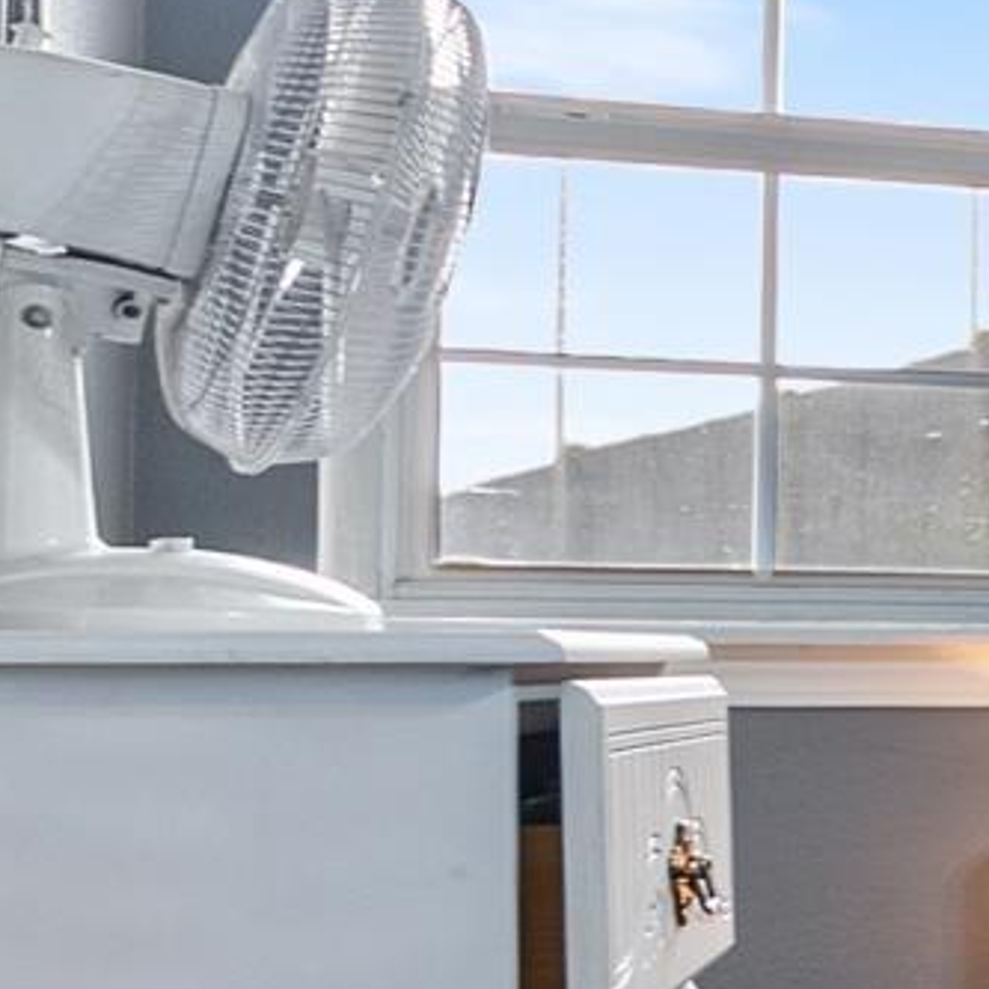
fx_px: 3297
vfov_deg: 17.0
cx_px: 3418
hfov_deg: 9.7
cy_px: 680
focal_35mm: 102
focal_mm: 16
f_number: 9
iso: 250
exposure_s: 1/2
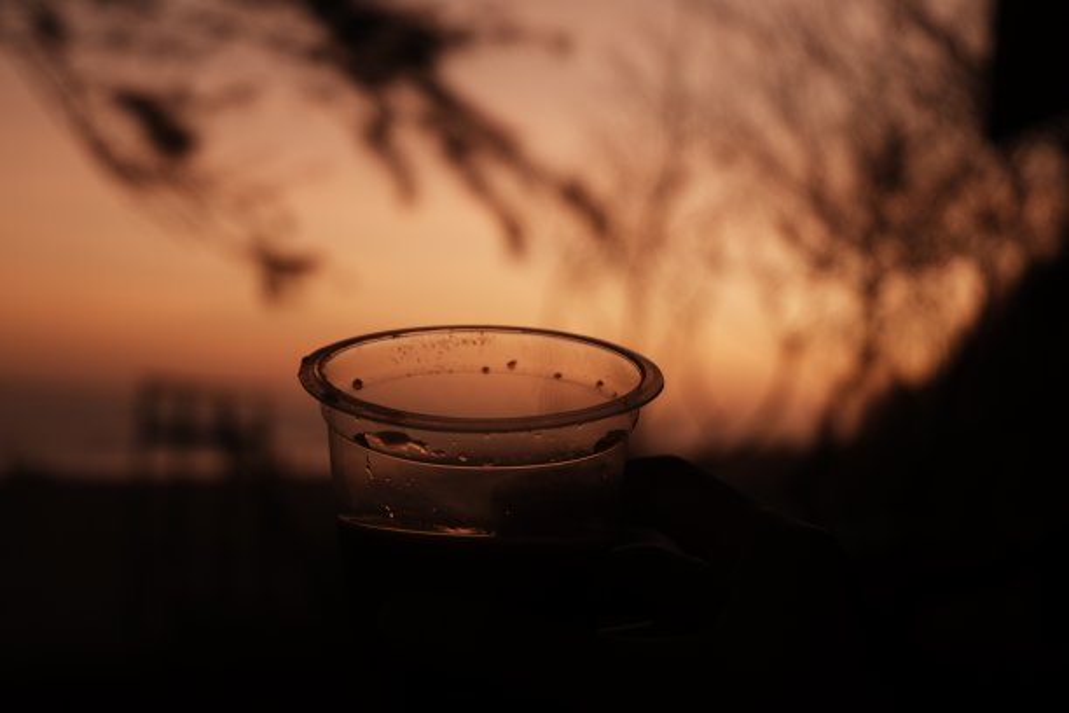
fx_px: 1574
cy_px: 356
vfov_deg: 25.5
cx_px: 534
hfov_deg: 37.5
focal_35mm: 53
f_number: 5
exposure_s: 1/170
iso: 500
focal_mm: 35.5
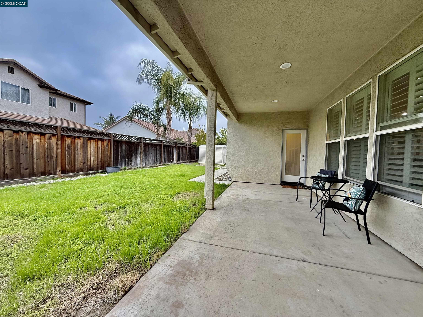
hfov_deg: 102.1
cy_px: 158
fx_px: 171
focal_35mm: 14
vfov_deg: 85.7
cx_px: 212
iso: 64
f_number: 2.2
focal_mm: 2.22
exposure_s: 1/220
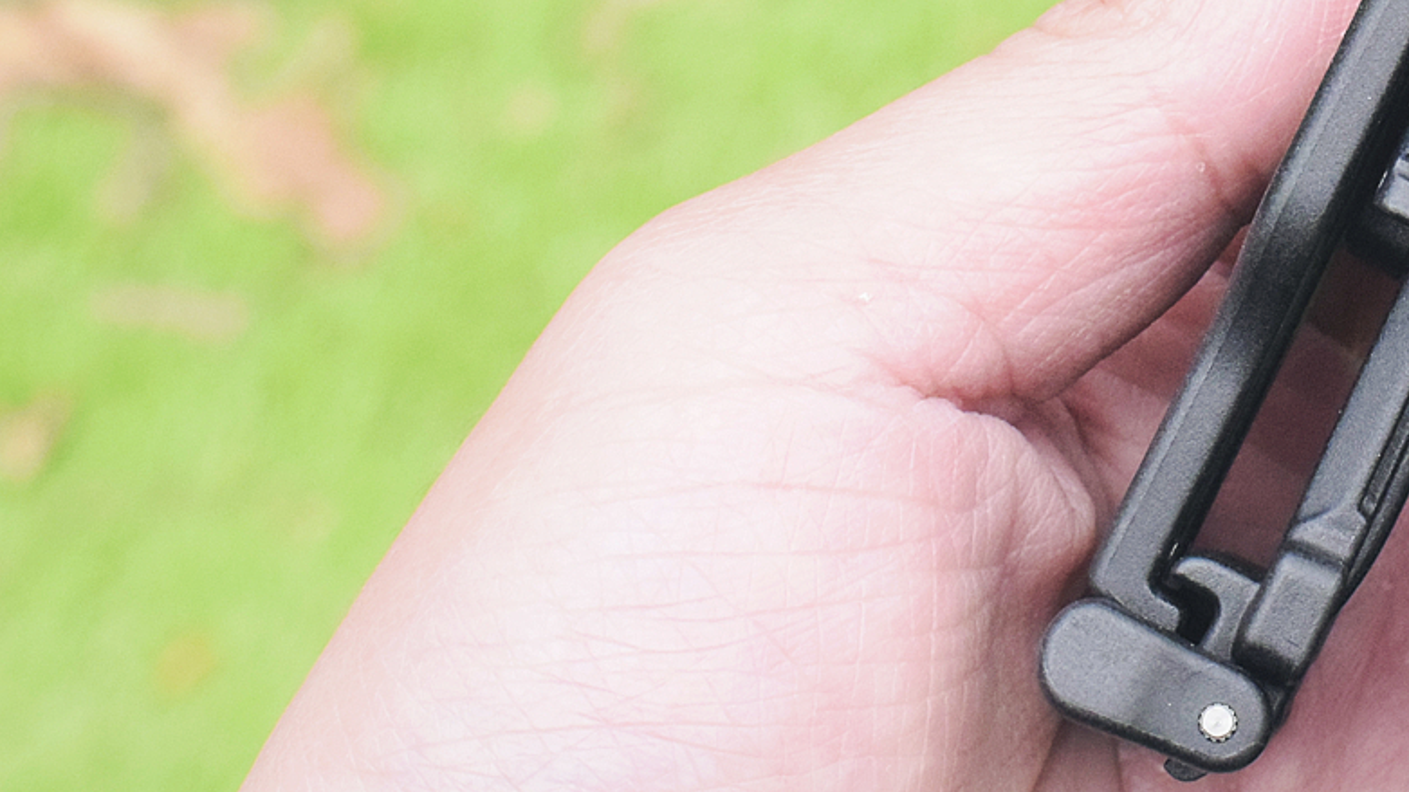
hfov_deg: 13.1
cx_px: 1582
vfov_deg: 7.5
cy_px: 71
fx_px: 6014
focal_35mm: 161
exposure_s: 1/400
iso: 3200
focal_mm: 40
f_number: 10
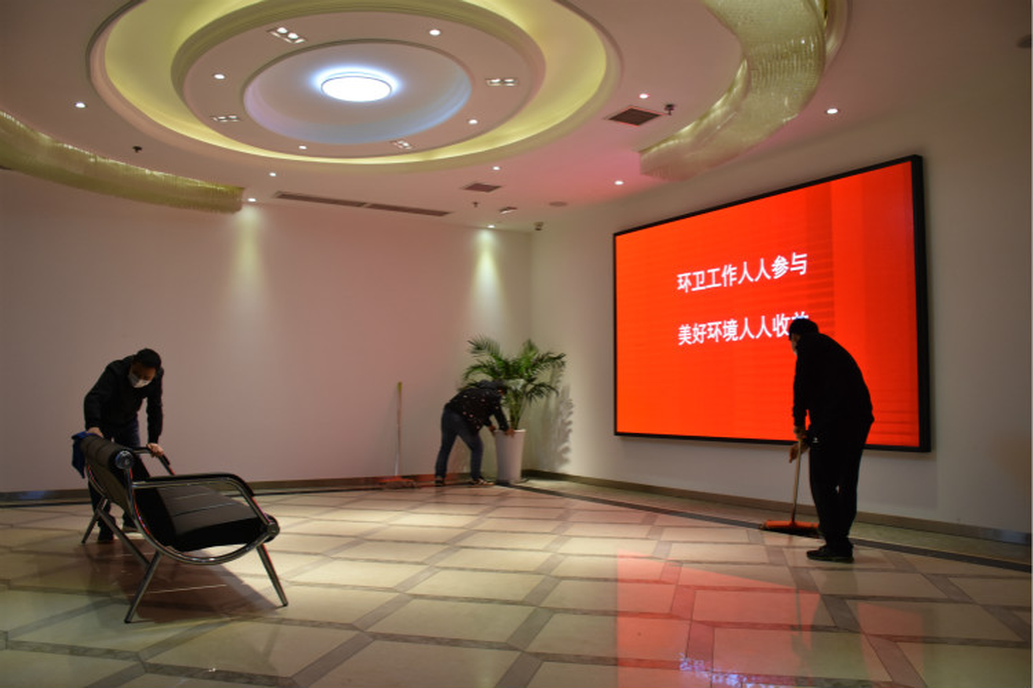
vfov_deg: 47.9
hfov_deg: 67.4
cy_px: 344
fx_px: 774
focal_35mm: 27
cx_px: 516
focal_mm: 18
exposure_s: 1/100
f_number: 5
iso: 800
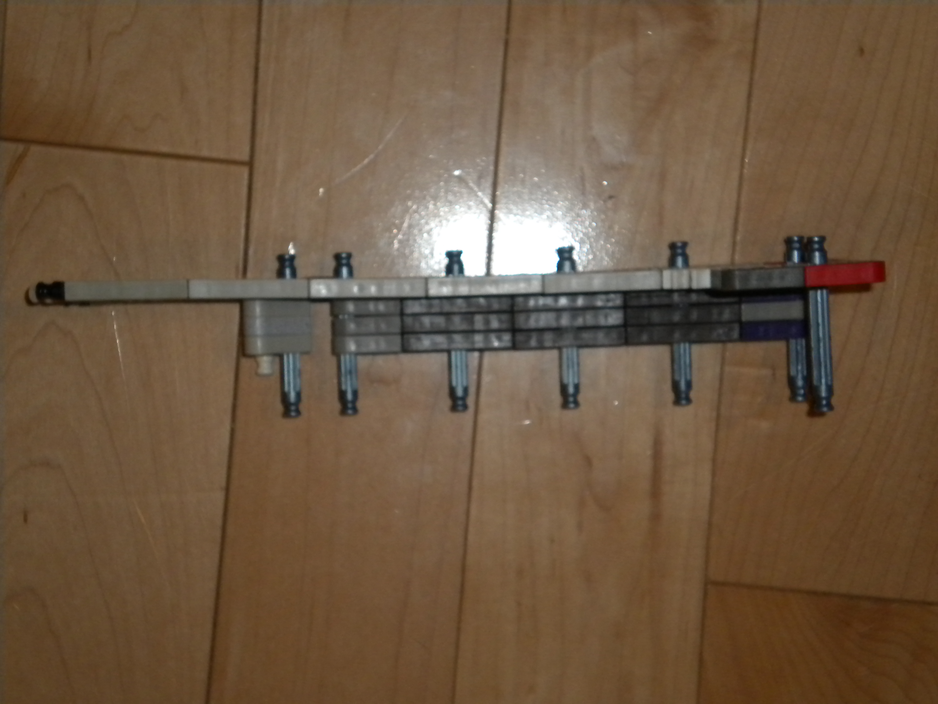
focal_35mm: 68
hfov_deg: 28.6
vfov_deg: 21.6
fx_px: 1843
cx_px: 469
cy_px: 352
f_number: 4.6
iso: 400
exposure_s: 1/60
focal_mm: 12.3
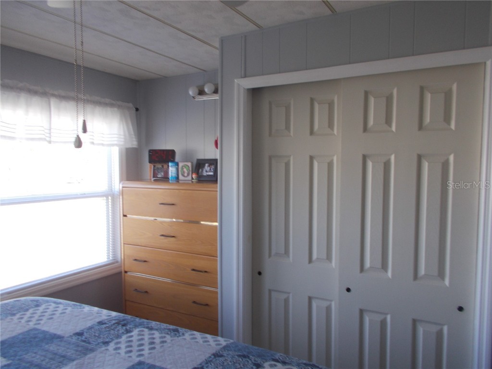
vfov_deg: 53.1
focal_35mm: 26
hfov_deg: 67.3
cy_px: 184
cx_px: 246
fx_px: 370
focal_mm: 4.6
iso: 80
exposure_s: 1/30
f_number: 3.2
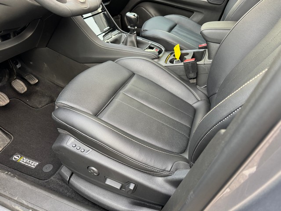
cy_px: 106
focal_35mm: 24
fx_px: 195
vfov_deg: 56.8
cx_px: 140
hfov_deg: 71.6
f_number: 1.78
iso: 320
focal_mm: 6.76
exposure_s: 1/60
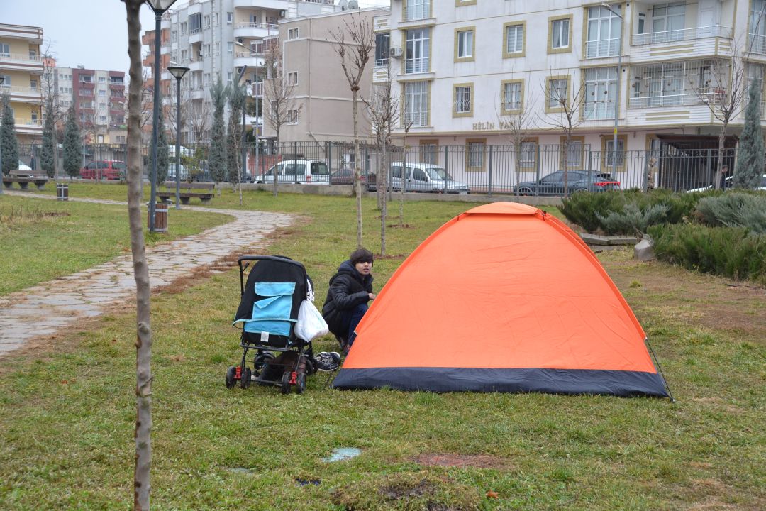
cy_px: 256
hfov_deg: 37.9
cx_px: 383
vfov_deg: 25.8
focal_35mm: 52
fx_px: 1117
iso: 400
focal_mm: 35
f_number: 4.5
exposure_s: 1/80
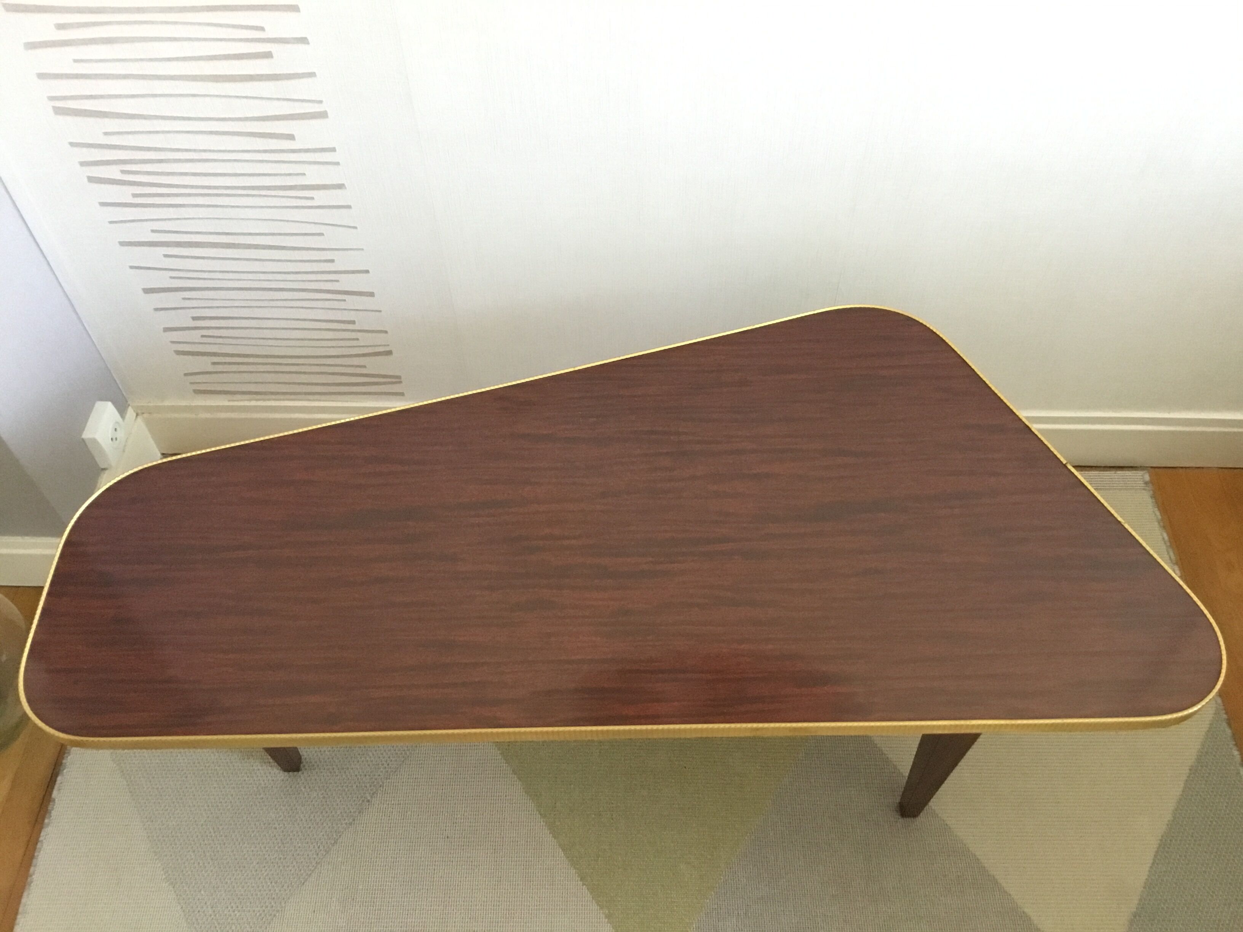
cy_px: 466
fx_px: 1113
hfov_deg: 58.4
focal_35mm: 31
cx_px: 622
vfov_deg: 45.4
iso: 320
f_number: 2.4
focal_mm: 3.3
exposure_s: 1/17
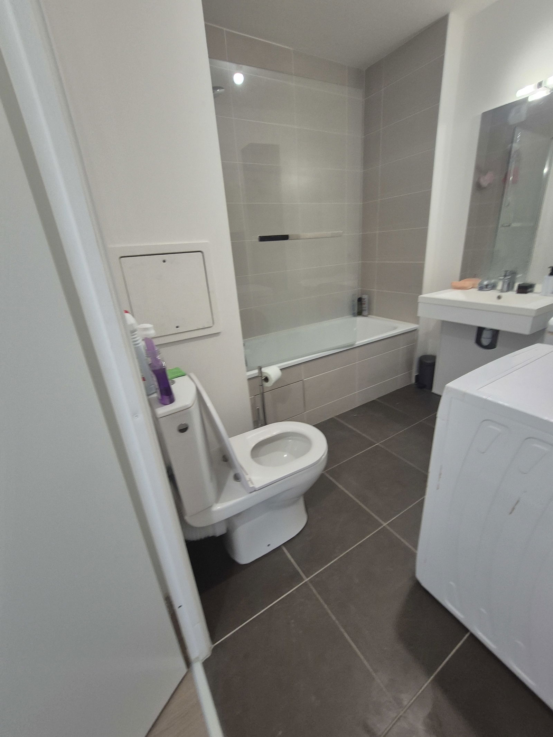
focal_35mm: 13
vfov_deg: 106.2
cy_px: 368
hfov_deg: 89.9
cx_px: 276
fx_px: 277
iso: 320
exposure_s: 1/50
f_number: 2.2
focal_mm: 2.2
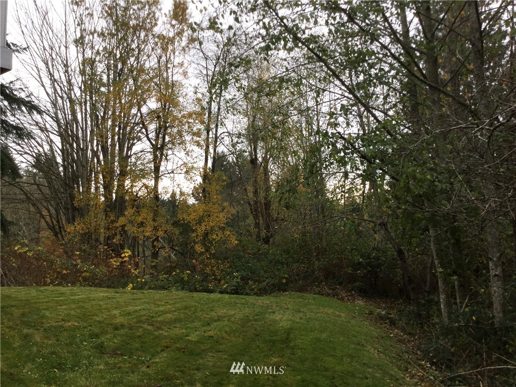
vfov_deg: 45.4
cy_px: 194
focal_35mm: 31
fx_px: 462
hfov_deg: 58.4
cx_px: 258
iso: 32
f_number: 2.4
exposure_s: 1/120
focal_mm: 3.3
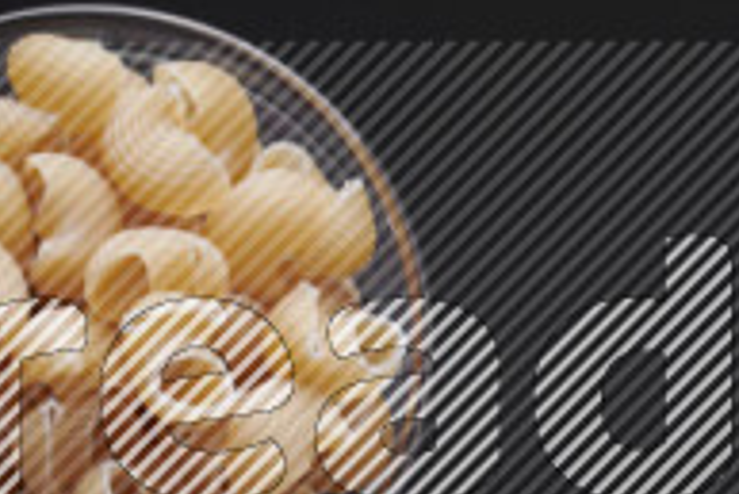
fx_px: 4252
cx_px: 636
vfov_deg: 6.6
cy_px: 701
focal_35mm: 207
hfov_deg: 9.9
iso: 100
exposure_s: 1/100
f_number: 8
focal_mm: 50
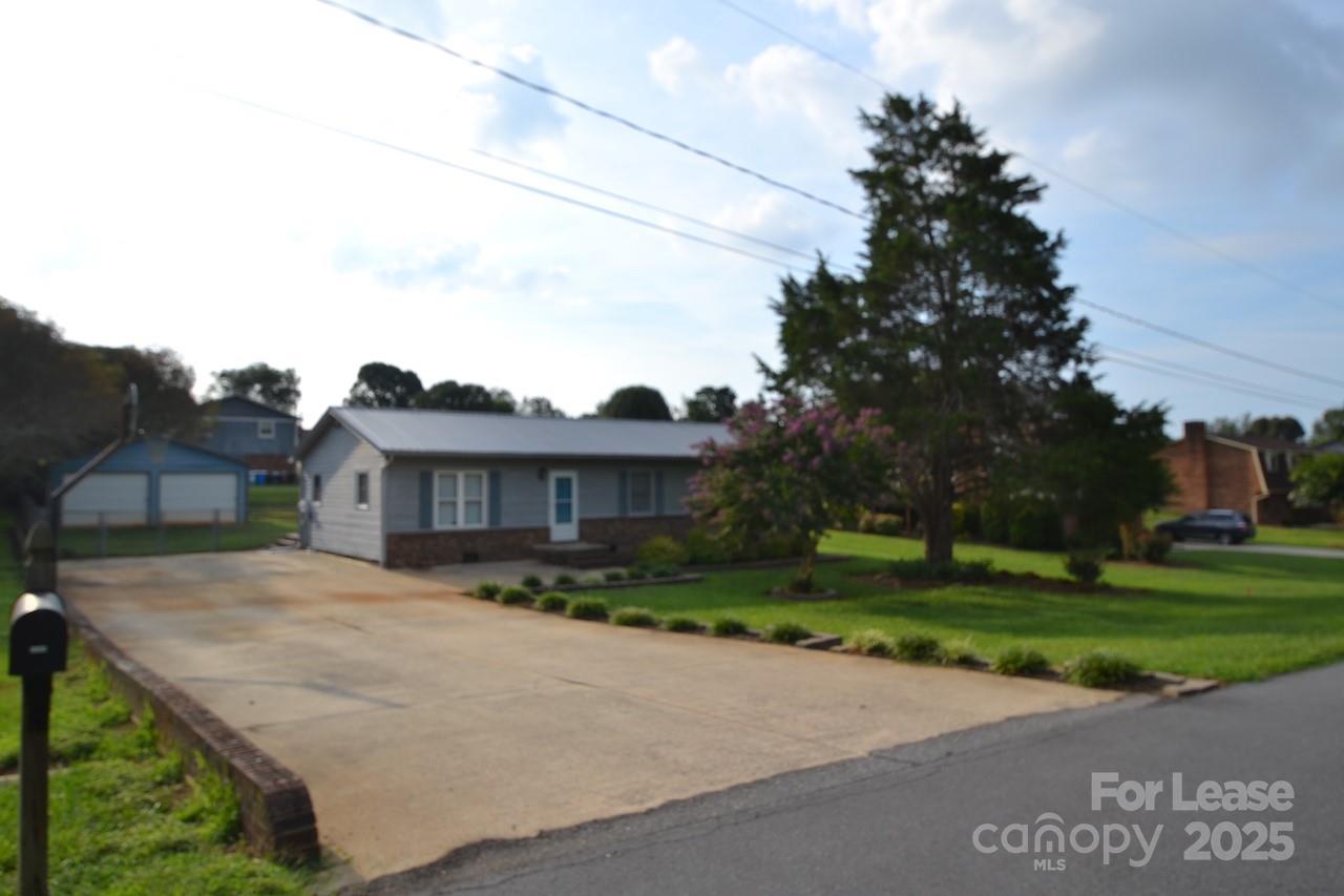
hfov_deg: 81.2
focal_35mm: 21
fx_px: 784
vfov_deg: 59.5
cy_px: 448
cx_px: 672
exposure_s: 1/250
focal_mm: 14
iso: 100
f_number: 8
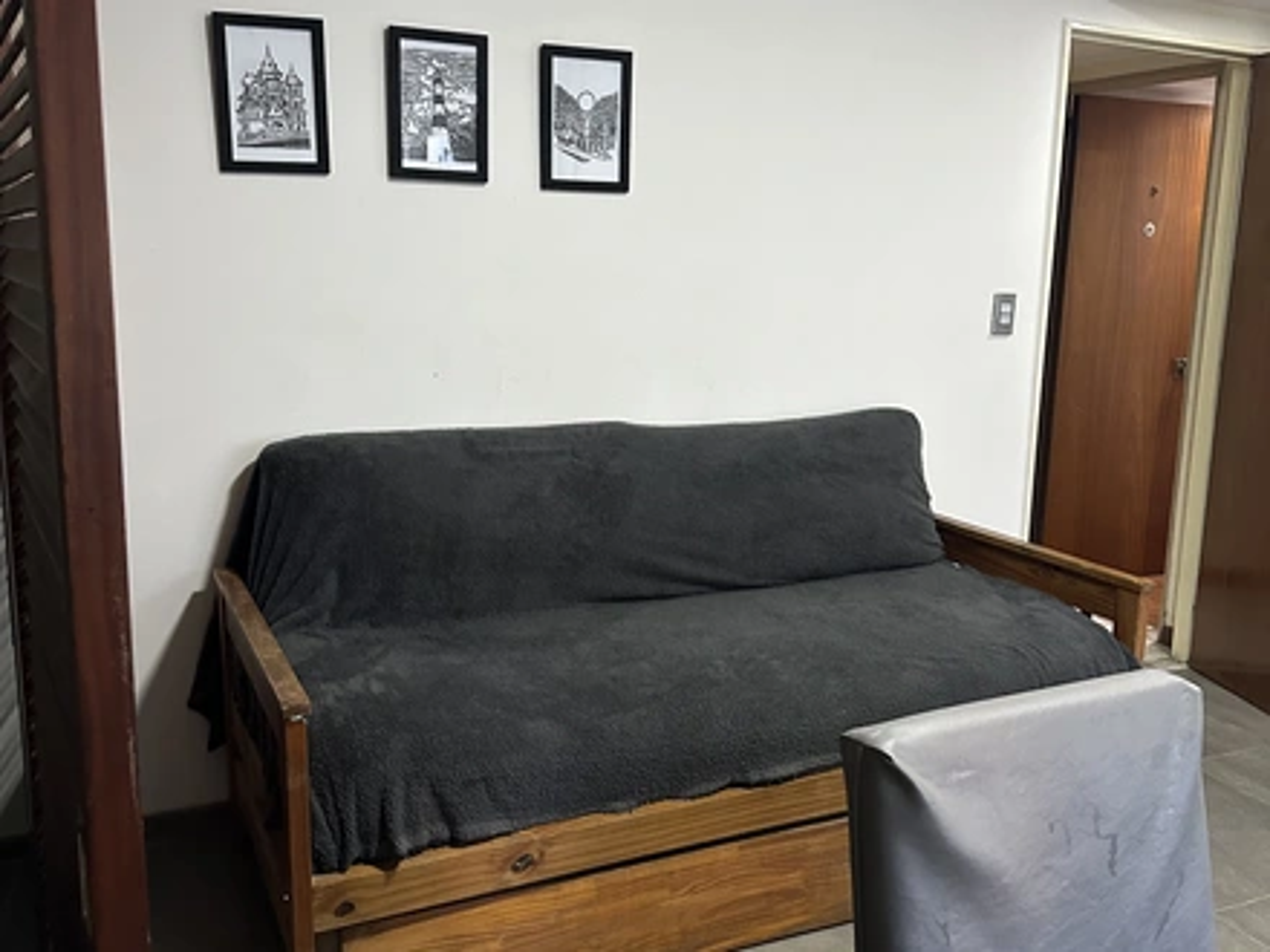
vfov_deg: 56.8
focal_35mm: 24
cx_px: 635
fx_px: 881
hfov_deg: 71.6
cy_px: 476
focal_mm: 6.86
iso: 500
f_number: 1.78
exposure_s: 1/50
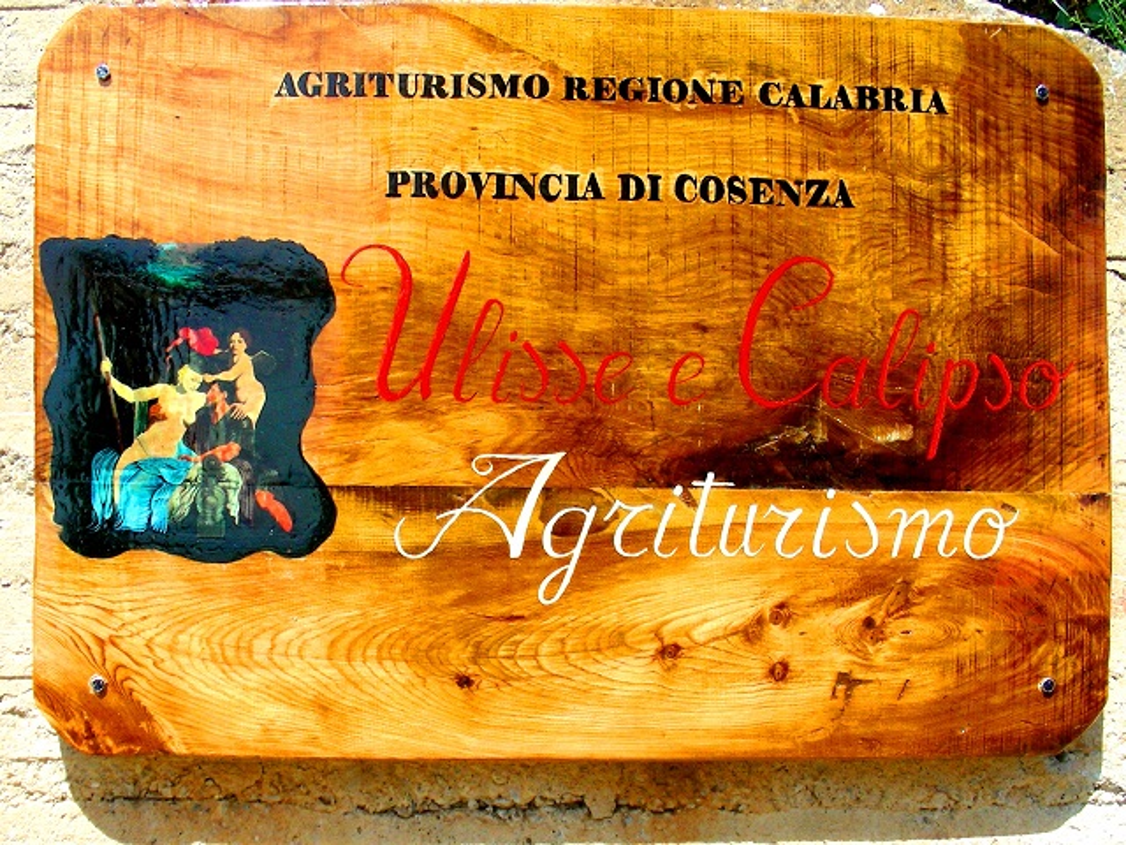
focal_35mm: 38
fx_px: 1236
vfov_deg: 37.7
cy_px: 422
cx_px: 563
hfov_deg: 49.0
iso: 50
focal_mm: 6.3
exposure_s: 1/597
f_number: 4
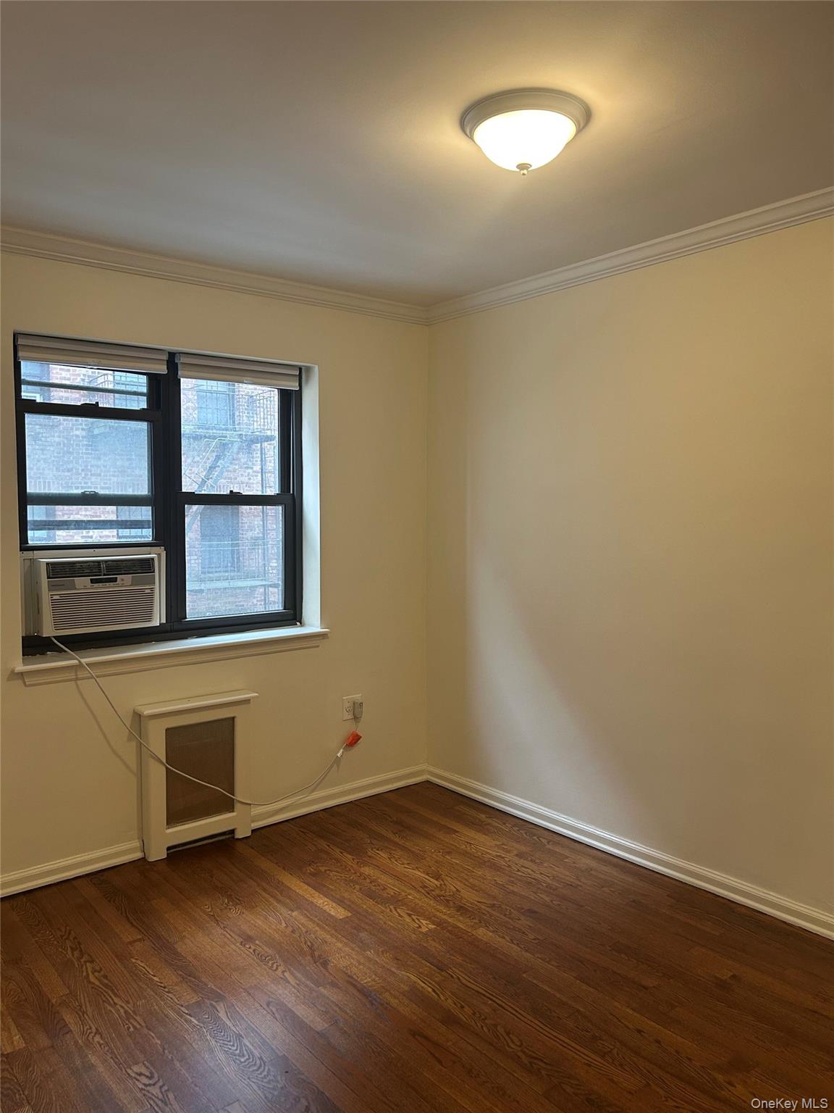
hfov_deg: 53.1
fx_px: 835
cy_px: 556
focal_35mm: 26
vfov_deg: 67.3
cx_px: 417
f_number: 1.5
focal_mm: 5.7
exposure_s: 1/60
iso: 100
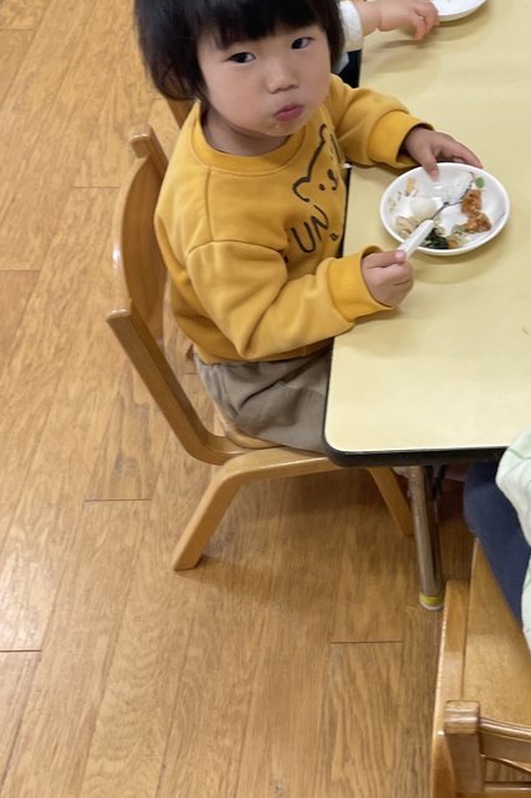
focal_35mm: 56
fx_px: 1240
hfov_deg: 22.9
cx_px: 571
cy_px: 245
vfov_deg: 35.2
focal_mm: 4.2
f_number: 1.6
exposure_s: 1/120
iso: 100
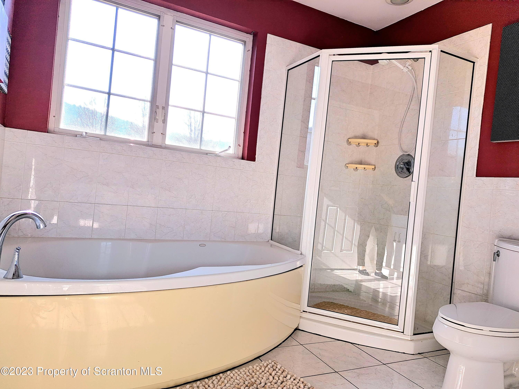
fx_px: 360
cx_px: 260
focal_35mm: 24
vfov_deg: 56.8
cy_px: 194
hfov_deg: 71.6
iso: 50
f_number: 1.8
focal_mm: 5.23
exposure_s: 1/250
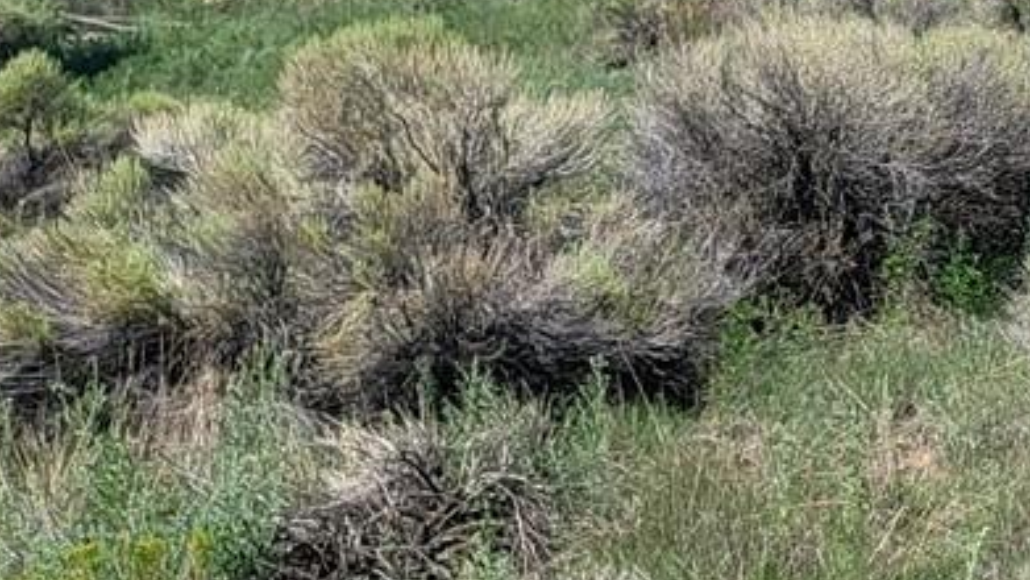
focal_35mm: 107
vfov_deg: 11.2
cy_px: -18
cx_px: 1604
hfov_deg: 17.6
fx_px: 2923
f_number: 1.8
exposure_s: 1/2551
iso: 40
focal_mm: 5
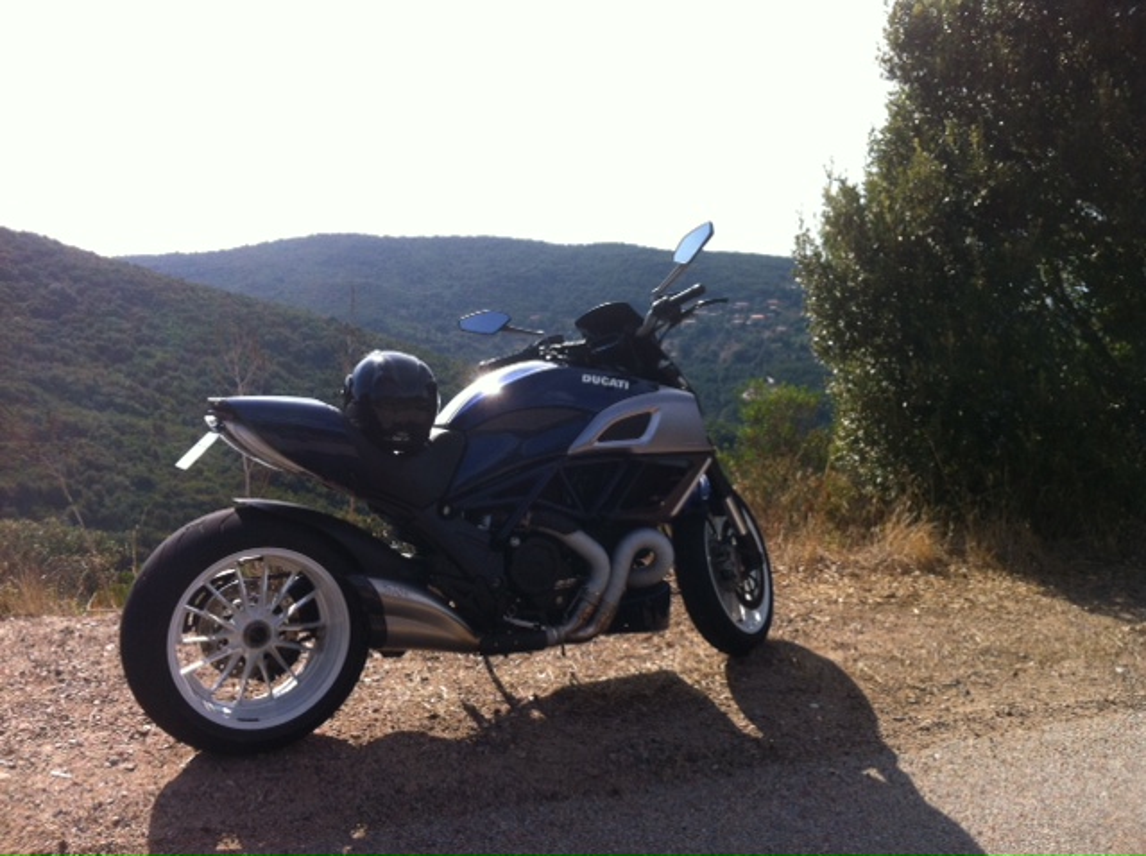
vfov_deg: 40.6
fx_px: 1157
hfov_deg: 52.7
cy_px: 428
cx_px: 573
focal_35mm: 35
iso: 80
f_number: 2.8
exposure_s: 1/1005
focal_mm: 3.85
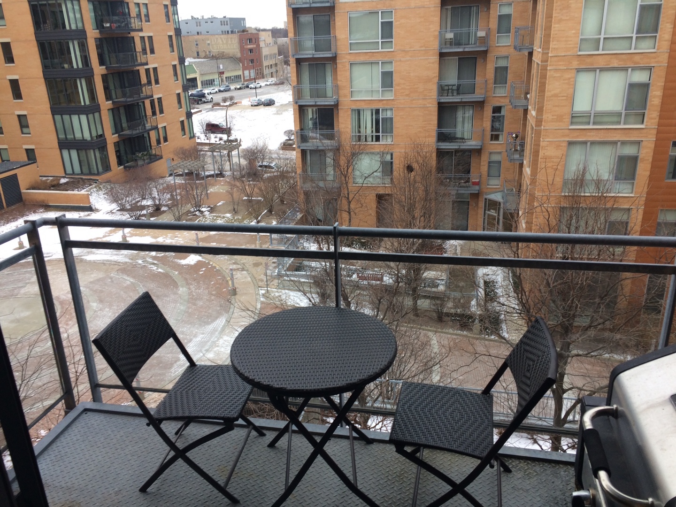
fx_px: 566
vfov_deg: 48.2
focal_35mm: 29
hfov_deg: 61.7
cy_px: 254
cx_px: 338
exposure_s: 1/128
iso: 32
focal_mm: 4.15
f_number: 2.2
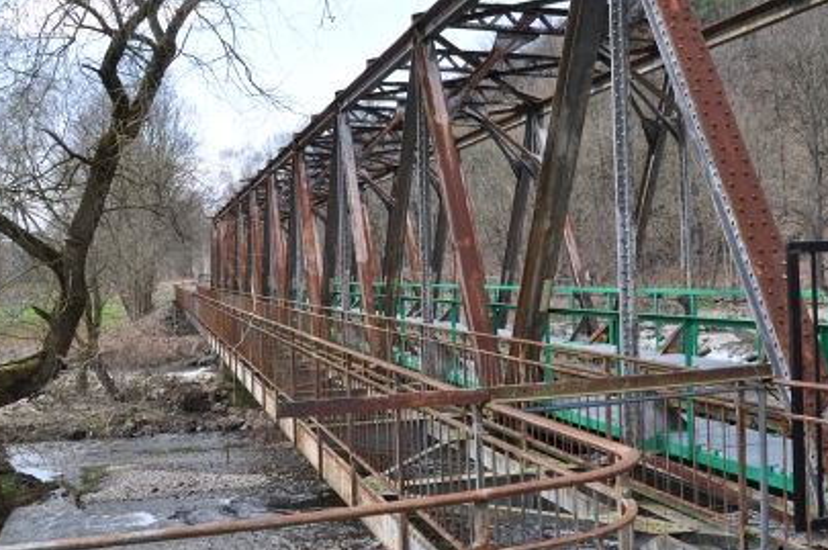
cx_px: 550
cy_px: 226
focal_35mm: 40
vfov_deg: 33.2
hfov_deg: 47.7
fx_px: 919
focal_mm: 18
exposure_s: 1/200
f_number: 7.1
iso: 200
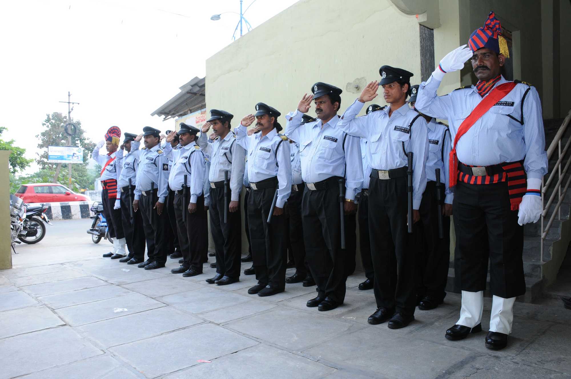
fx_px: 428
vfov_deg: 47.8
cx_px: 286
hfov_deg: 67.4
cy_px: 190
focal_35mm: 27
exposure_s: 1/125
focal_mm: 18
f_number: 7.1
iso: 400
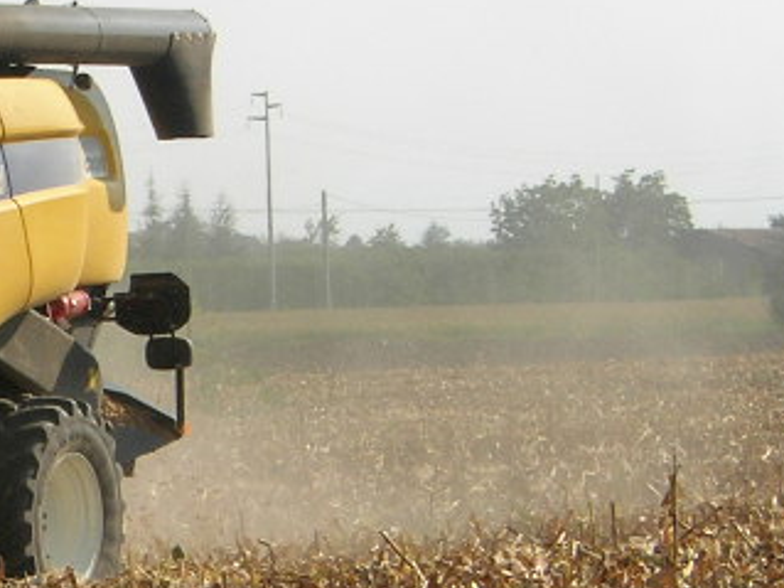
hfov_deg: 5.4
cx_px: -319
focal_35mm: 363
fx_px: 8218
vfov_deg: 4.1
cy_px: 381
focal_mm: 23.4
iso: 64
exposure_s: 1/211
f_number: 8.2
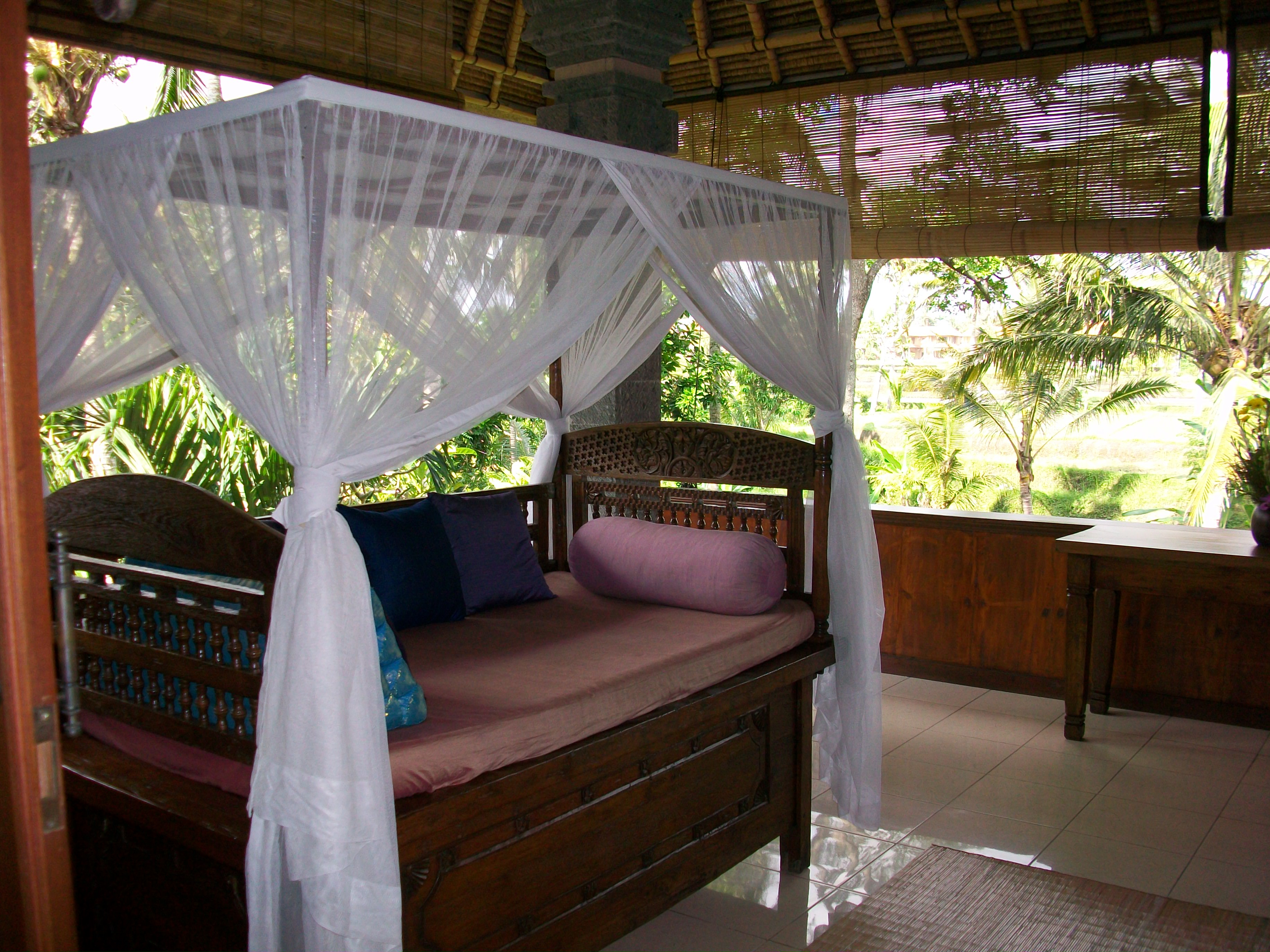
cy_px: 476
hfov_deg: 56.8
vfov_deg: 44.2
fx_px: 1174
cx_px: 635
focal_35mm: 32
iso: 64
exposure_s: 1/125
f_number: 2.8
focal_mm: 5.7
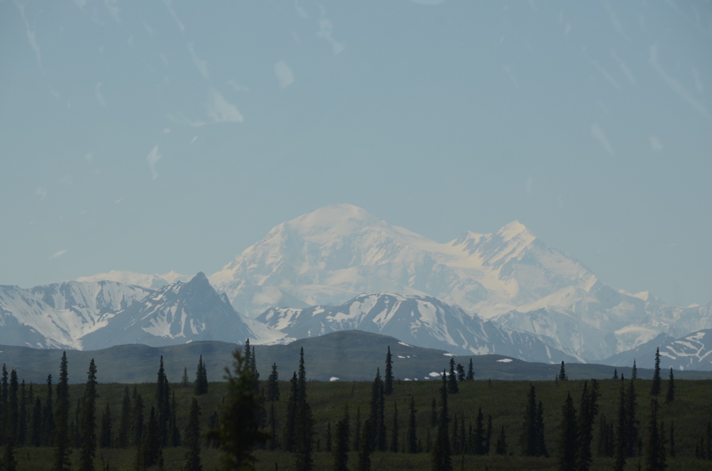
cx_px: 356
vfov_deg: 5.4
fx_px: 5032
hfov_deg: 8.1
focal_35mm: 255
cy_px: 236
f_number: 8
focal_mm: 170
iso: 250
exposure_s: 1/500
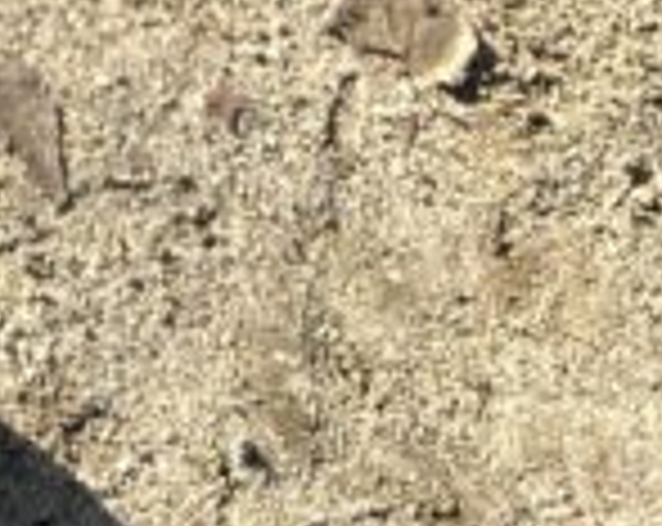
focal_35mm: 177
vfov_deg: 6.8
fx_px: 3461
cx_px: -657
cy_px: -1596
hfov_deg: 10.1
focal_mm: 5.7
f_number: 1.5
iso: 50
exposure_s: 1/1724
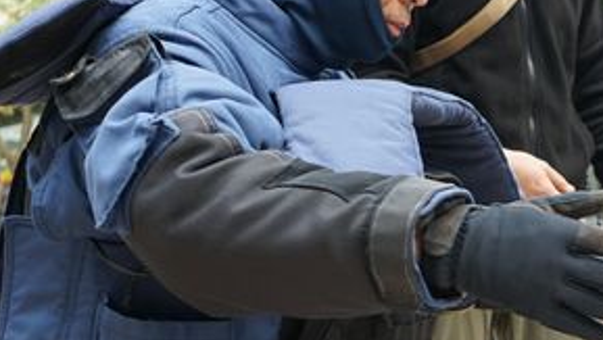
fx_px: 1680
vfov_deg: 11.5
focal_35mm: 105
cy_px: 253
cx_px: 641
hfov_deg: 19.6
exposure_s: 1/250
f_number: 3.5
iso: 250
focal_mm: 29
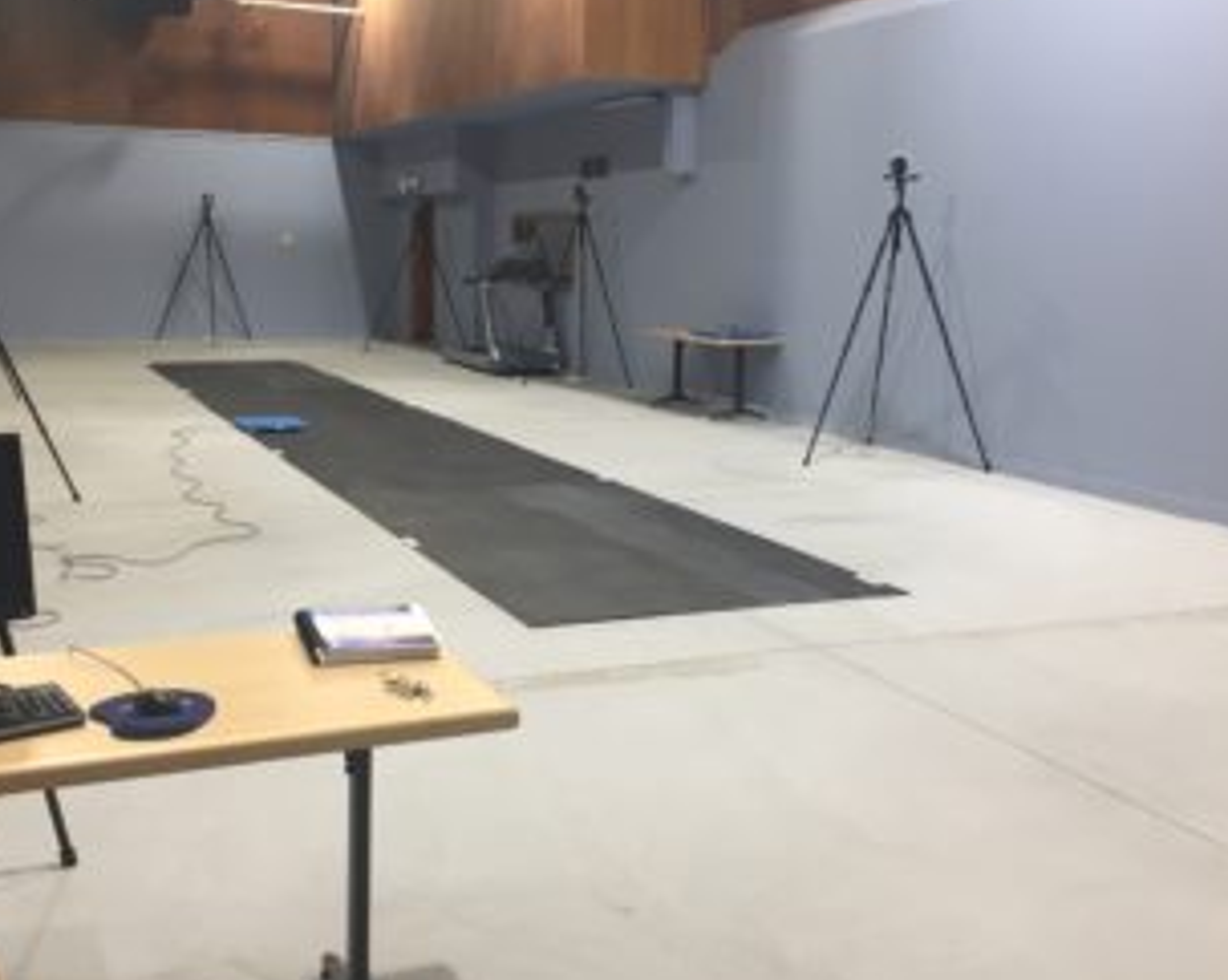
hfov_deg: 48.9
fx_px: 1344
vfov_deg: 40.0
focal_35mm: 37
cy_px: 407
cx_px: 519
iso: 64
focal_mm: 4.15
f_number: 2.2
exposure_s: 1/30
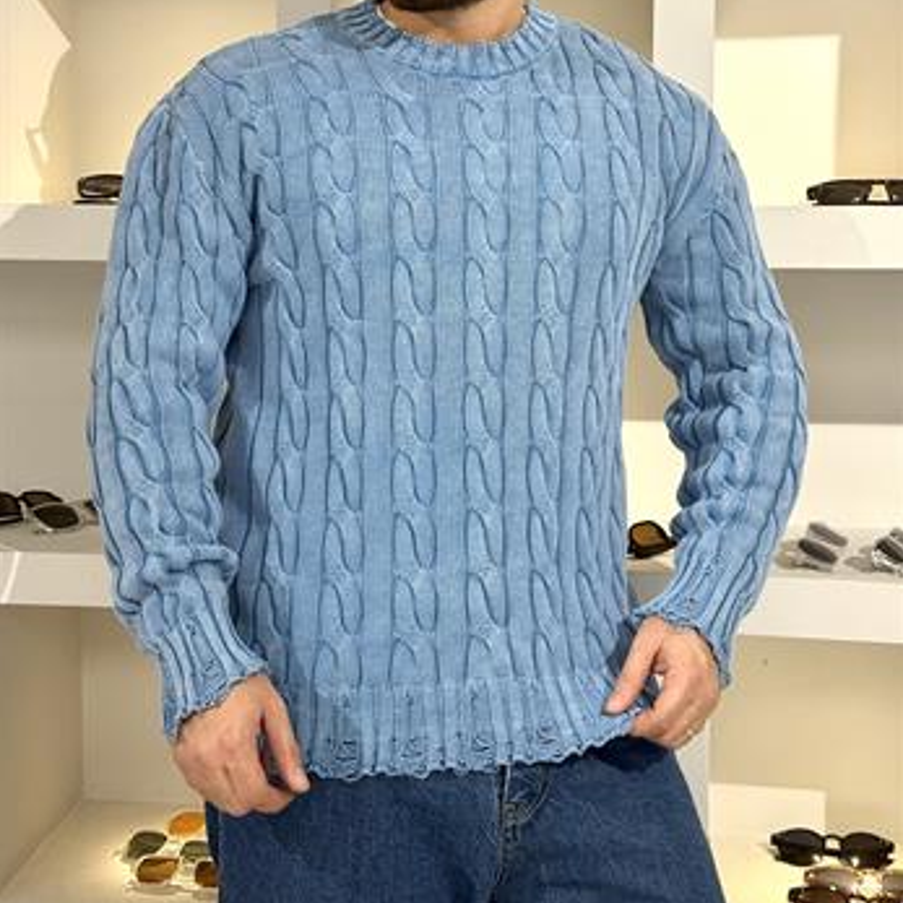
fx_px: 1682
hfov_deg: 30.0
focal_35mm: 57
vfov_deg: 29.9
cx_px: 453
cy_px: 325
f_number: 1.78
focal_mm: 6.76
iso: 125
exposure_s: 1/100
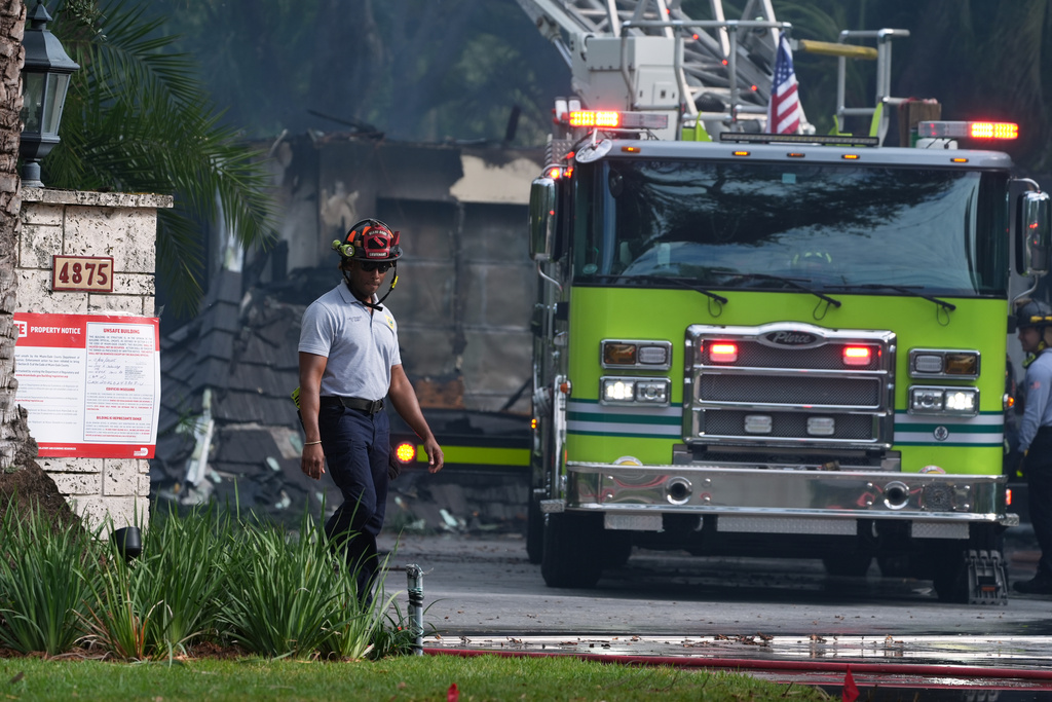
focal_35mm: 274
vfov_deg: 5.0
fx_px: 8007
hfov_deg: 7.5
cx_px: 526
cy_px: 351
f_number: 6.3
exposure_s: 1/1000
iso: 400
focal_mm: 274
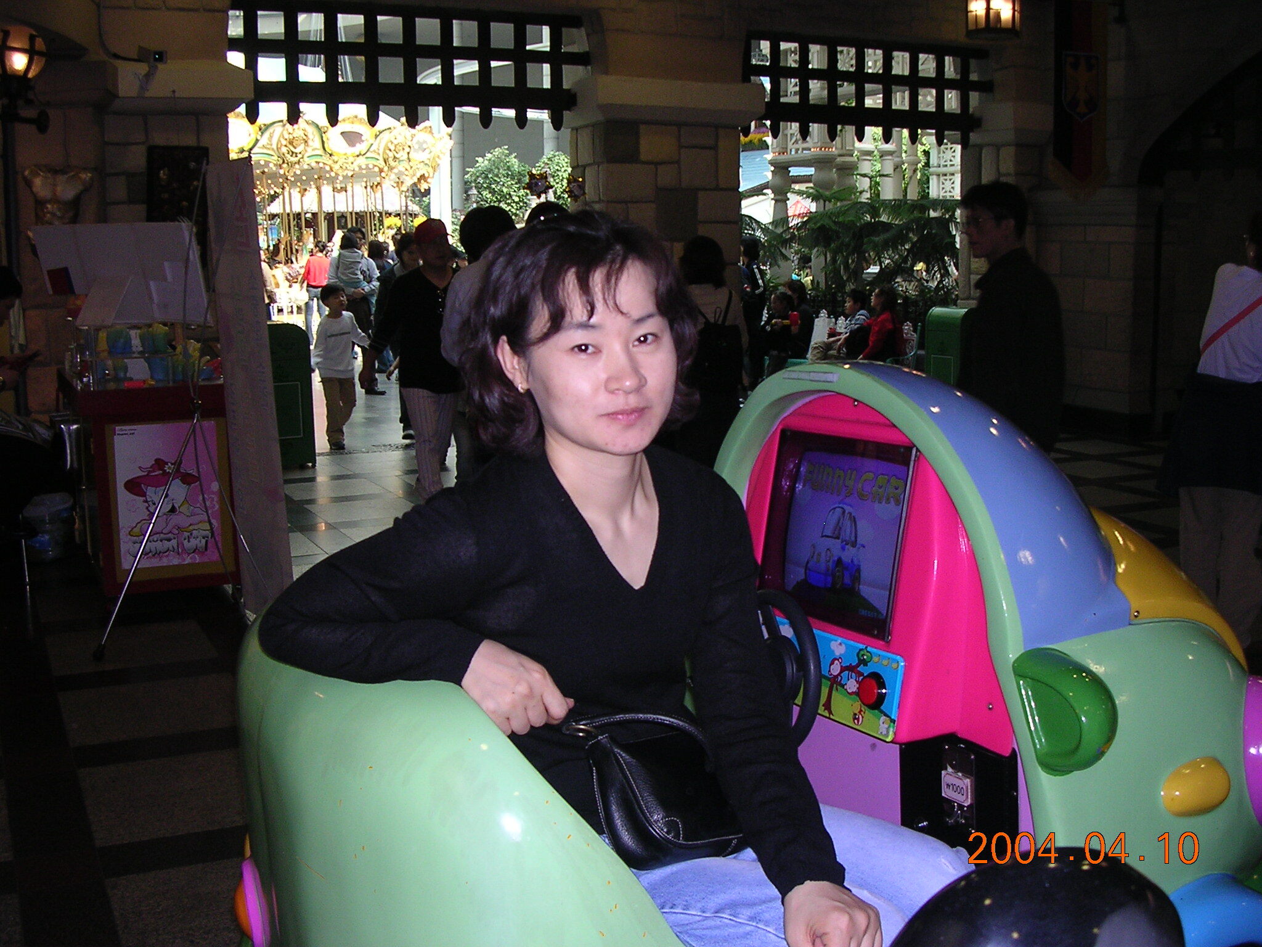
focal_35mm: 38
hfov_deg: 49.0
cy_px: 474
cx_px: 631
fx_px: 1385
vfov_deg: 37.7
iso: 138
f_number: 2.8
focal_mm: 5.8
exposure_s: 1/60.1
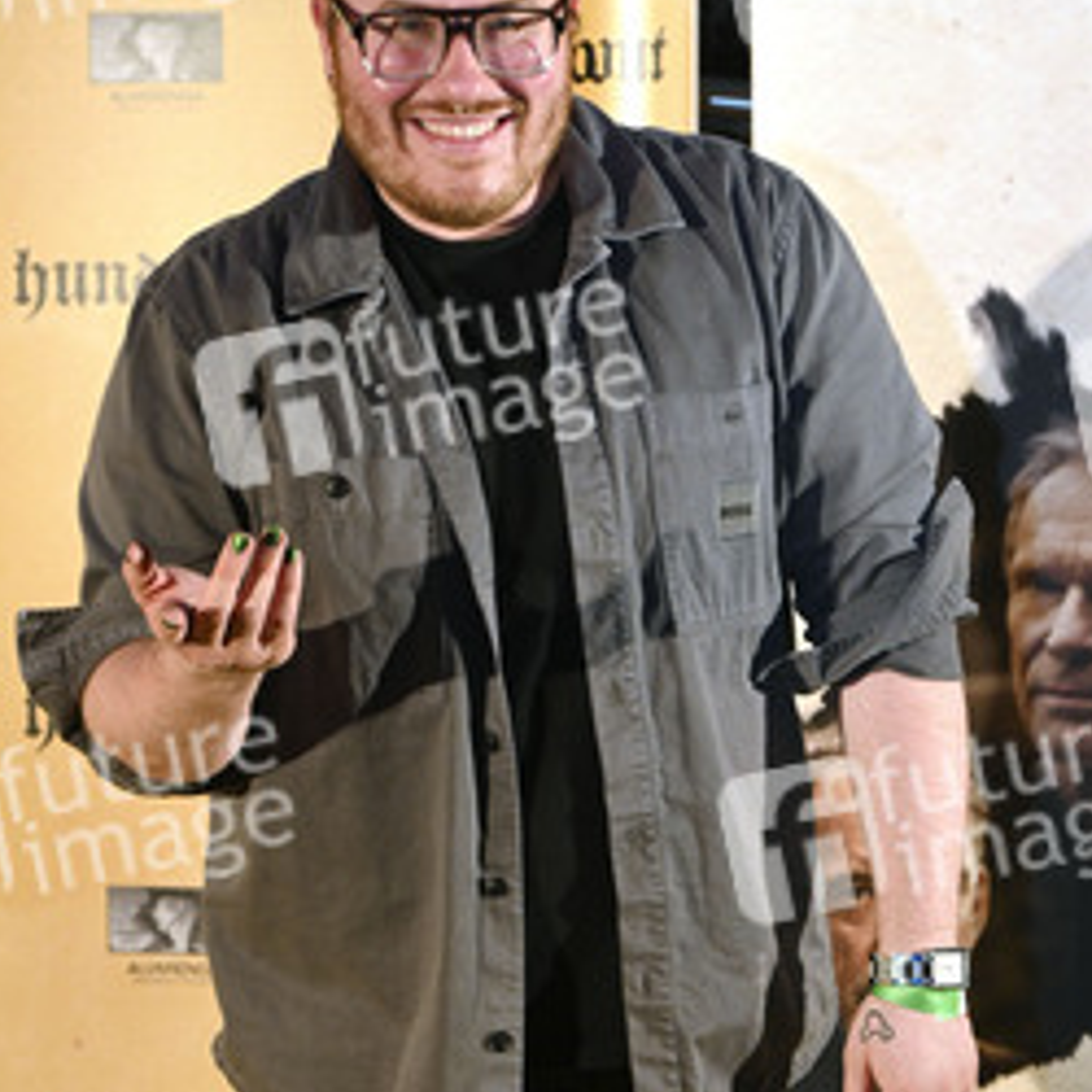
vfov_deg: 22.8
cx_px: 546
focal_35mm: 76
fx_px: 2712
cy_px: 603
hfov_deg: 22.8
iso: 2000
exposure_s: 1/200
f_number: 5.6
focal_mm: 56
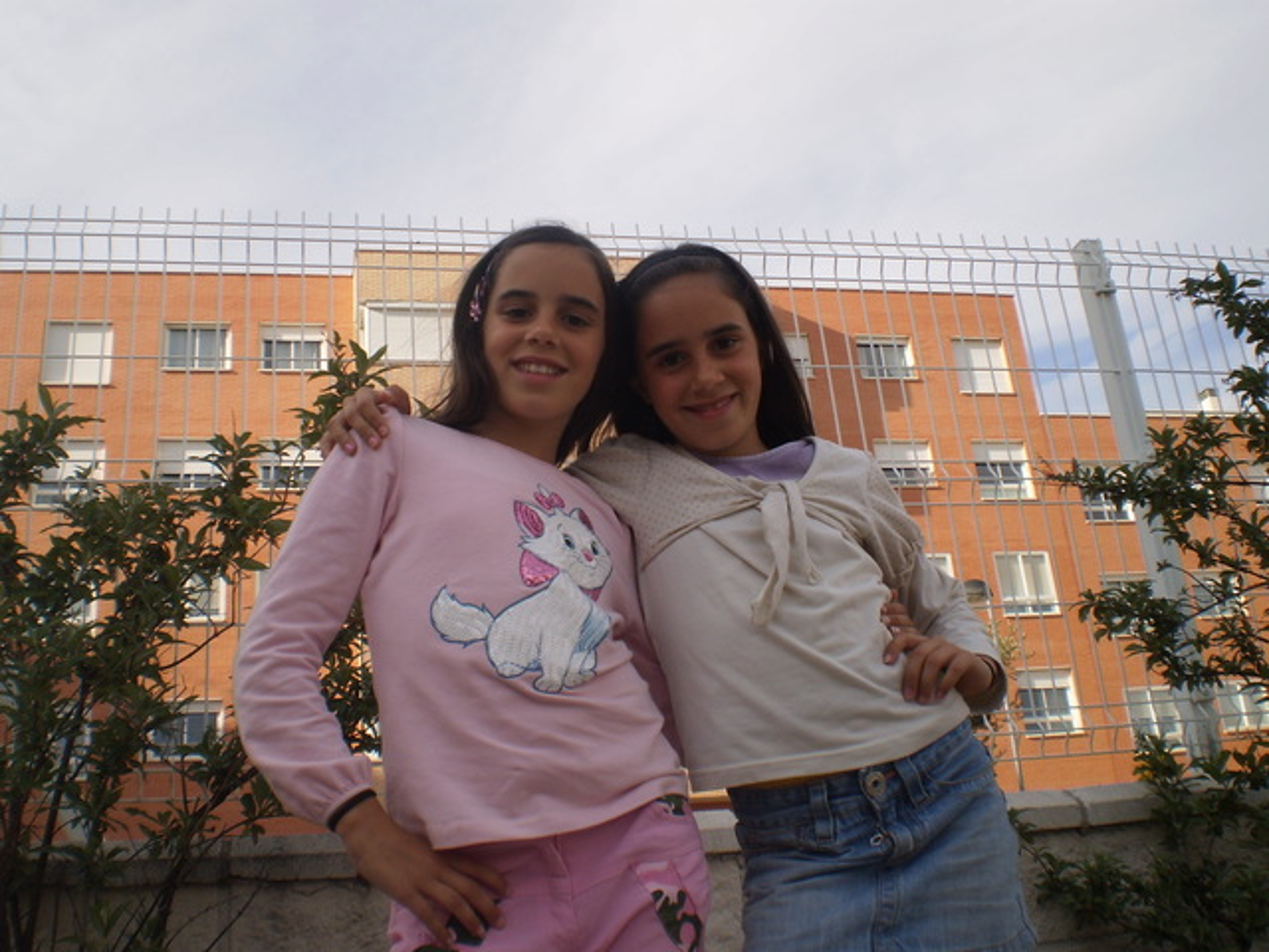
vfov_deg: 39.7
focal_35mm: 36
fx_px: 1320
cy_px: 476
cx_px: 634
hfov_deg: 51.4
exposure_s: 1/500
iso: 64
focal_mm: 6.3
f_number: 4.6
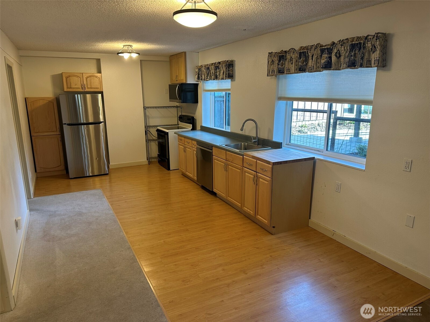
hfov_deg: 71.6
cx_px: 215
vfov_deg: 56.8
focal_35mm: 24
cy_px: 161
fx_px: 298
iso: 125
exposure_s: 1/60
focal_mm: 6.86
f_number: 1.78
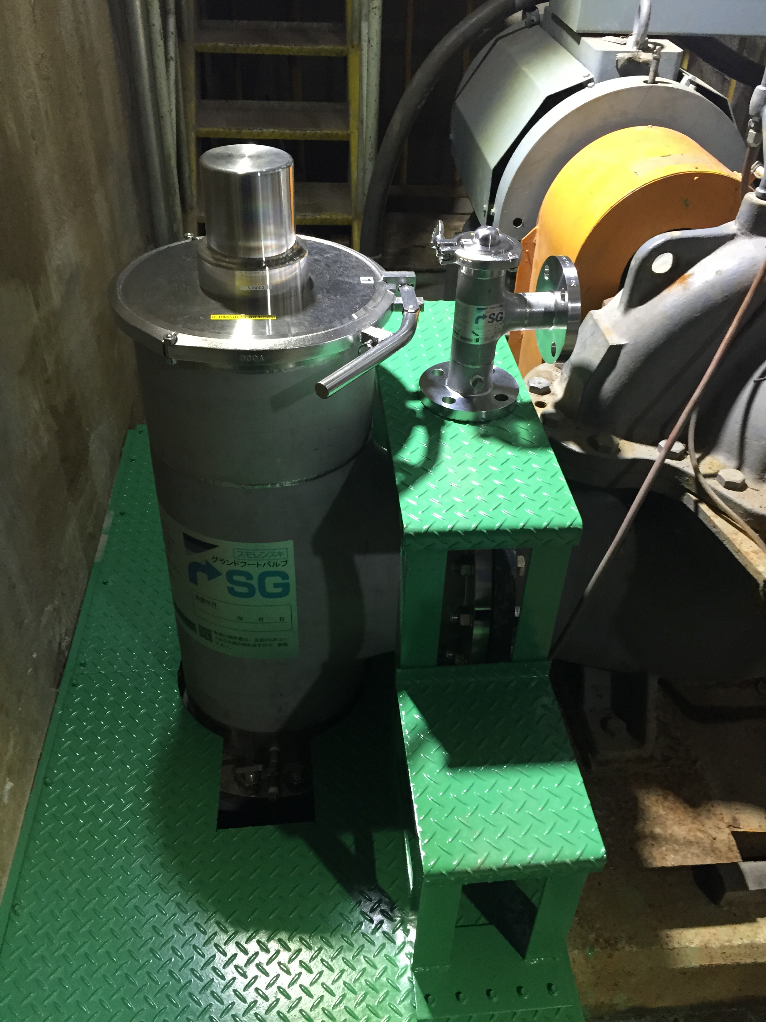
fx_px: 856
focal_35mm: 29
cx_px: 383
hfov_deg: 48.2
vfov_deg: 61.7
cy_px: 511
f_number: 2.2
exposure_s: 1/30
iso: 160
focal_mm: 4.15
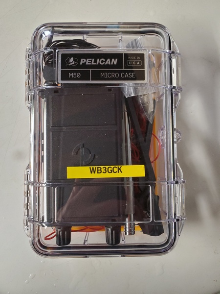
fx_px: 220
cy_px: 147
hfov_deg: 53.1
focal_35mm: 26
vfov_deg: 67.3
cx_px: 110
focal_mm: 4.3
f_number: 2.4
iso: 250
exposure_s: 1/40
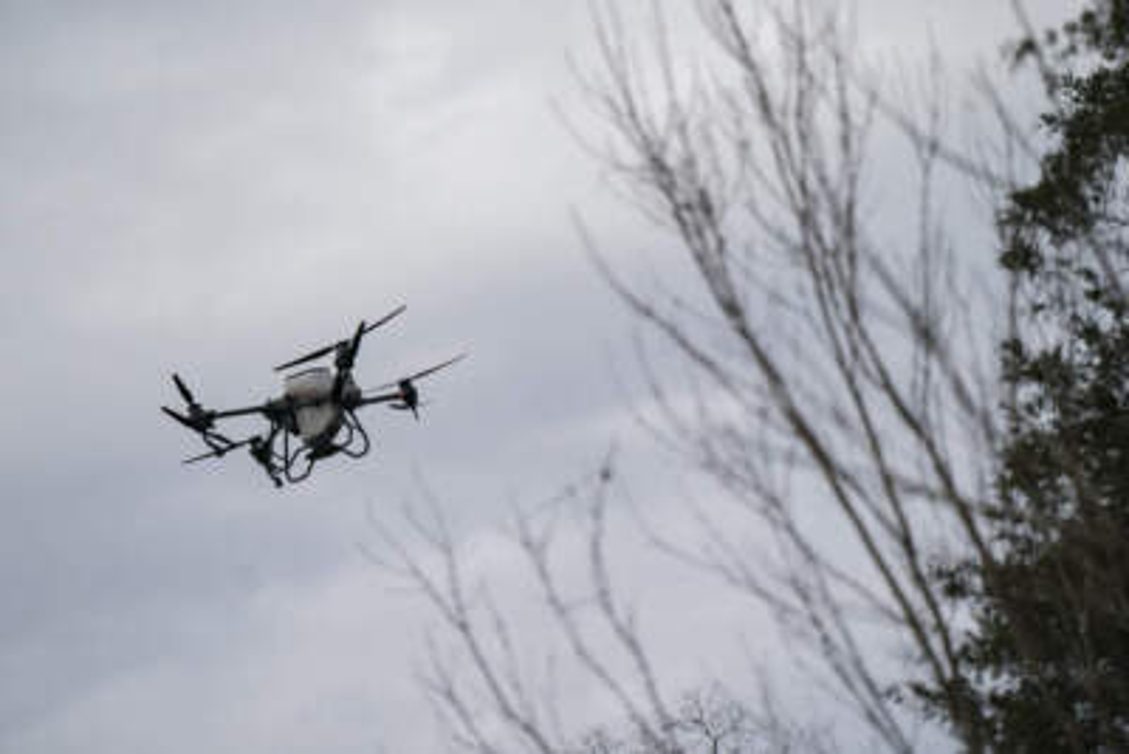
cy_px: 377
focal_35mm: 200
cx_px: 564
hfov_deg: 10.3
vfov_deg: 6.9
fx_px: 6274
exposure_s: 1/10000
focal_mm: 200
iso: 400
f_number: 2.8
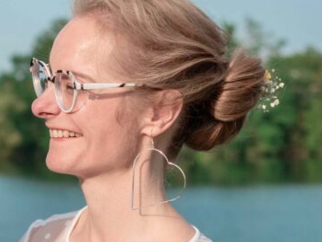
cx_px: -5
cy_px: 169
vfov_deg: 10.5
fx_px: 1311
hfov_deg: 13.8
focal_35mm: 141
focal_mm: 25
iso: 400
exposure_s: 1/8000
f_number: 2.2
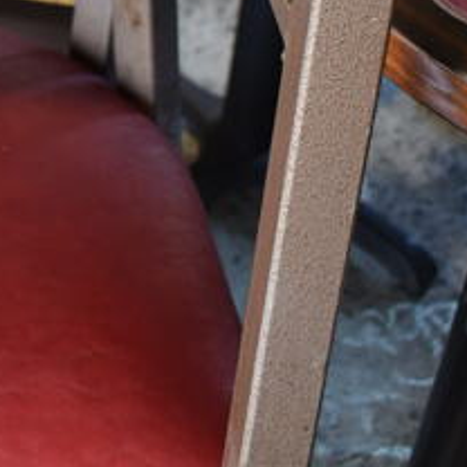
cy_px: -268
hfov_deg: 16.4
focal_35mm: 101
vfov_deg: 15.6
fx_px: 1542
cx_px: -121
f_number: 3.5
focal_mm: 18
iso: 450
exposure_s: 1/30
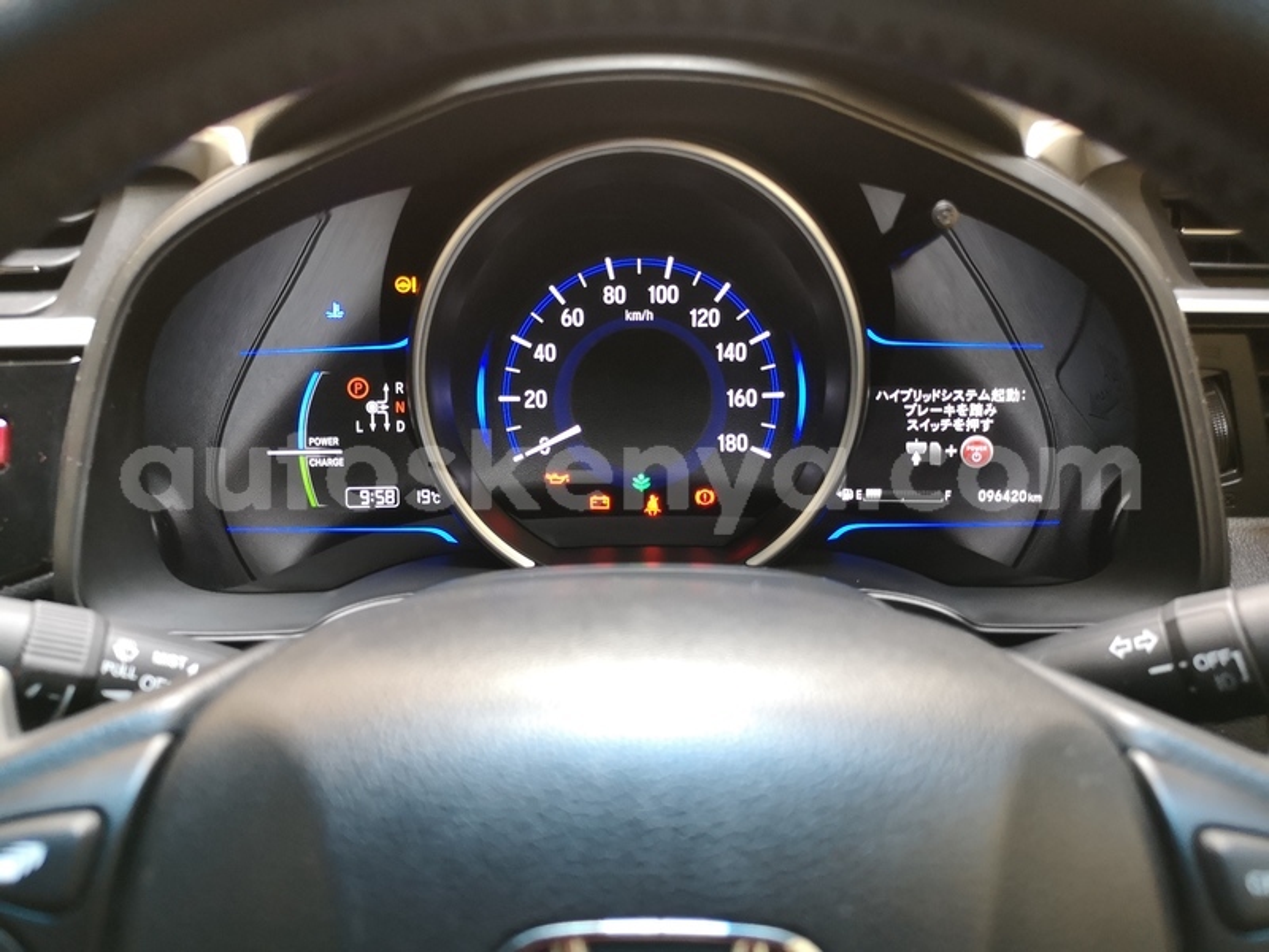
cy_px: 476
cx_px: 634
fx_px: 990
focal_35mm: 27
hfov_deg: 65.3
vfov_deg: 51.4
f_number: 1.8
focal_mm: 5.58
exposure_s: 1/60
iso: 640
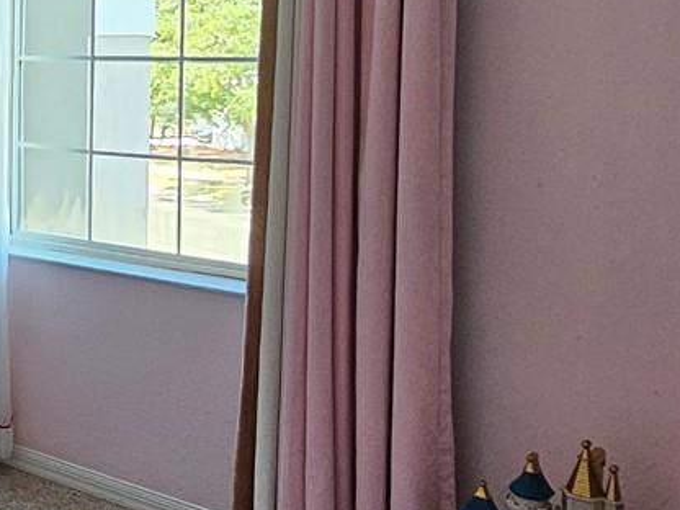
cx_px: -247
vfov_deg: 28.4
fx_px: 982
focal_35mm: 50
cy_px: 96
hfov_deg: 29.2
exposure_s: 1/77
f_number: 2.2
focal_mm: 2.2
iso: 200
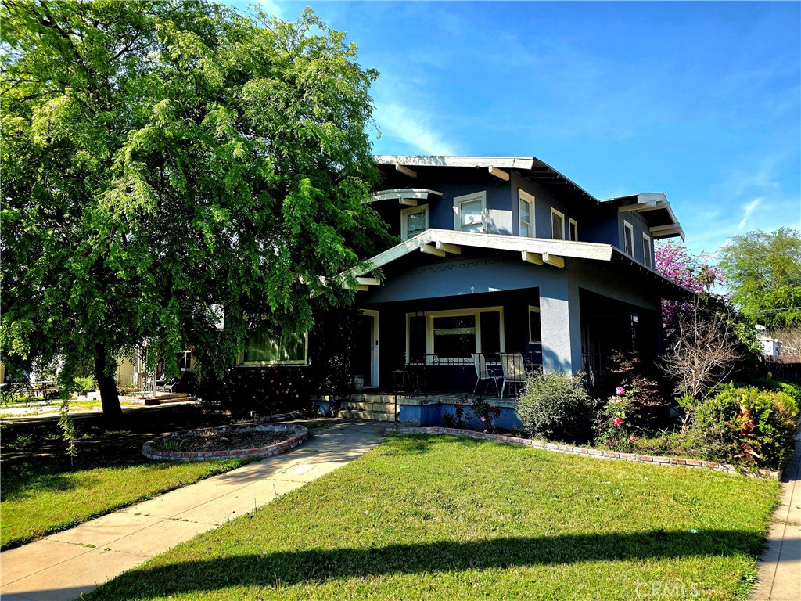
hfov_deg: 73.9
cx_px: 400
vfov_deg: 58.9
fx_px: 532
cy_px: 300
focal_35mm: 23
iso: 80
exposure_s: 1/5000
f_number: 1.7
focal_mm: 6.3
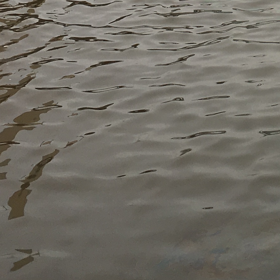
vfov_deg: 13.9
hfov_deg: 14.5
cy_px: -159
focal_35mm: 116
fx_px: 1062
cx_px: 353
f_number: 2.2
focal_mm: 4.15
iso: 25
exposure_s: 1/884
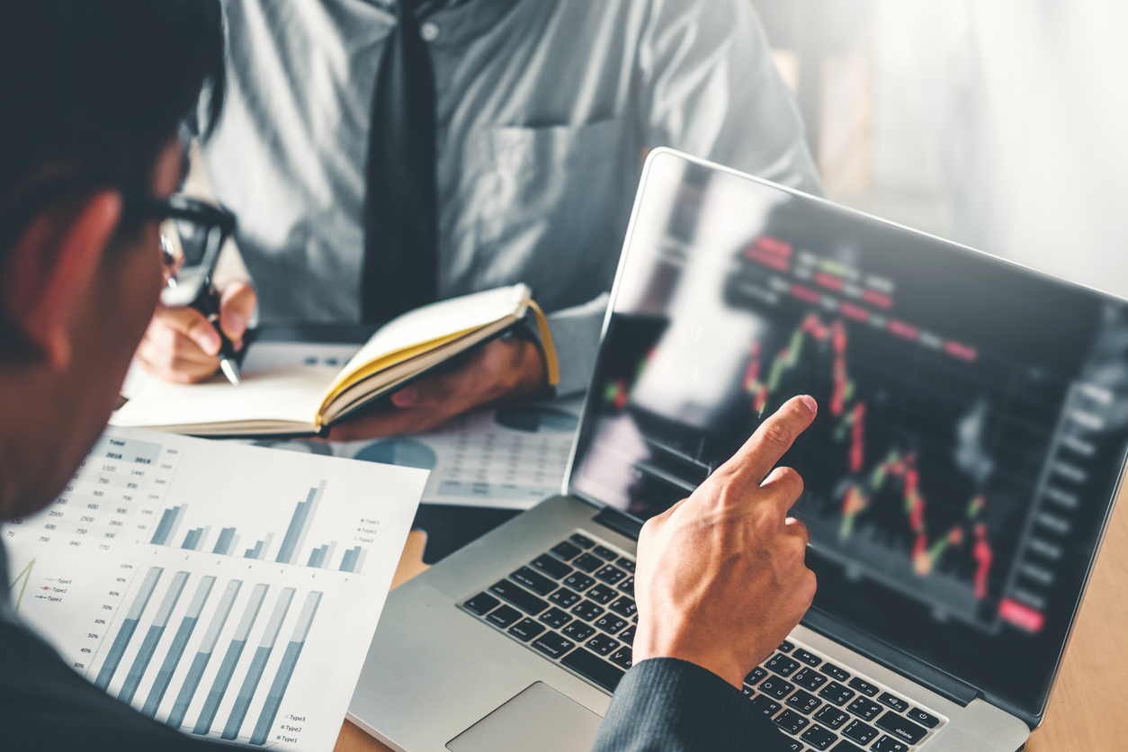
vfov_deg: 25.5
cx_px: 564
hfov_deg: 37.5
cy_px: 376
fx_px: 1661
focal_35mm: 53
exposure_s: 1/125
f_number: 2
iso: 200
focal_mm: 35
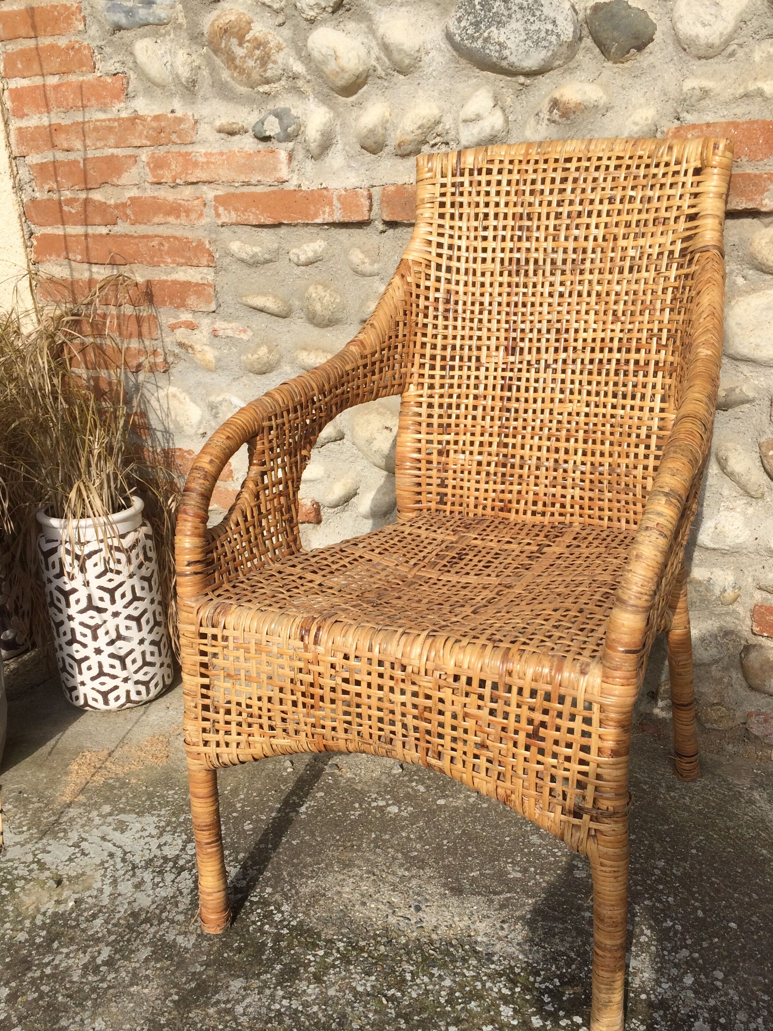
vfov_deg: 53.8
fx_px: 1012
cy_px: 574
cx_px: 438
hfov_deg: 41.7
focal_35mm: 34
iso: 32
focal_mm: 4.15
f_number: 2.2
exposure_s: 1/1709
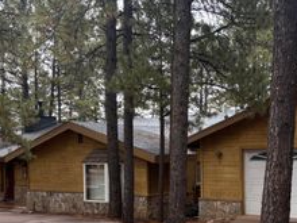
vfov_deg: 24.6
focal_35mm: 59
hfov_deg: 32.6
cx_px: 184
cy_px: 164
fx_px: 506
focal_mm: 5.96
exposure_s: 1/121
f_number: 1.6
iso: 100
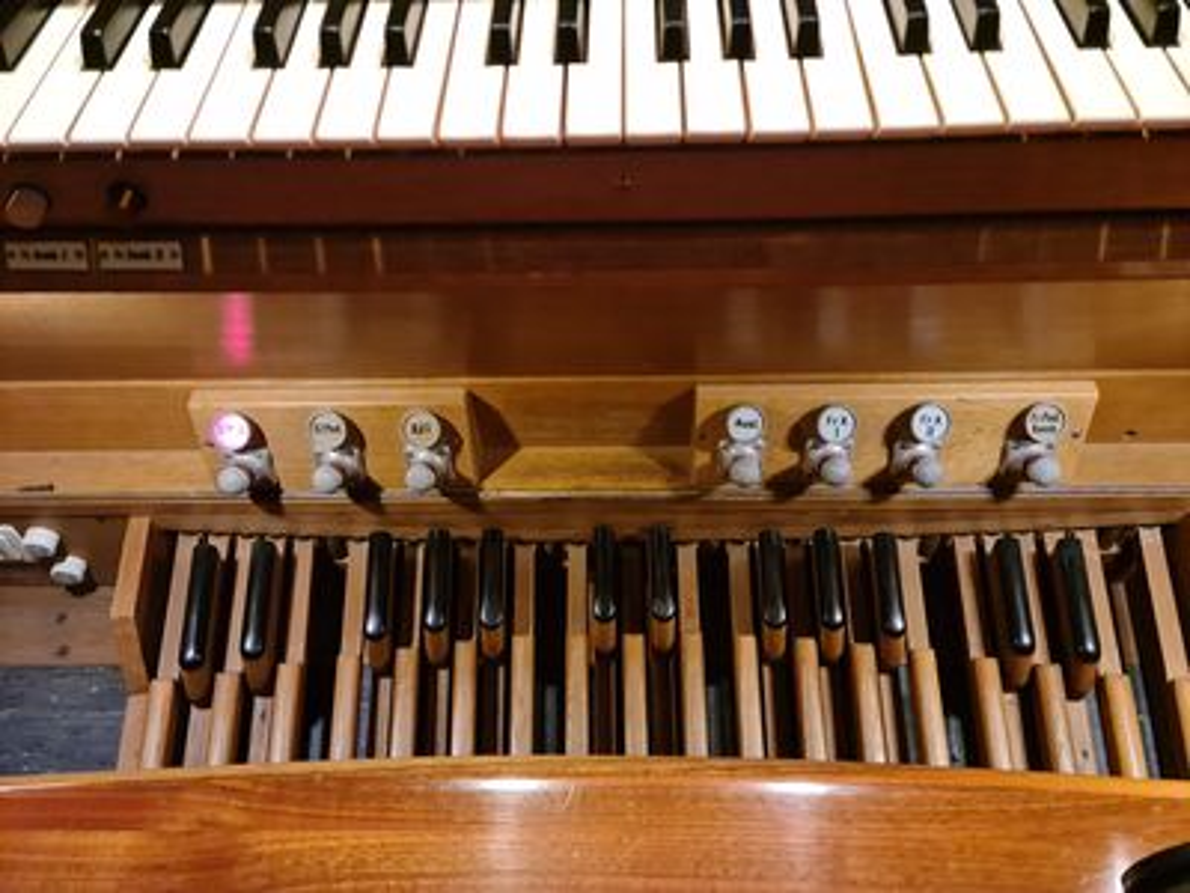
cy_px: 446
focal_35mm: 27
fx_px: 928
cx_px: 595
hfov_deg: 65.3
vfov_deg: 51.4
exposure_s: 1/50
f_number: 2
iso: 800
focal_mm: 5.9
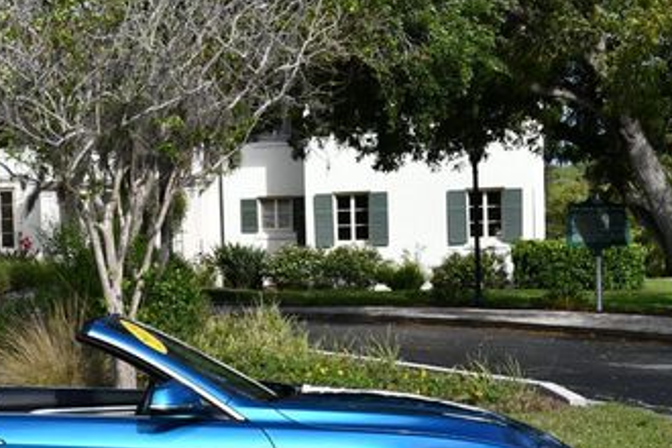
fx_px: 1885
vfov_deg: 13.5
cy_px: 293
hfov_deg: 19.7
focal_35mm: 101
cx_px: 39
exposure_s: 1/250
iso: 100
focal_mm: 26
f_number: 8
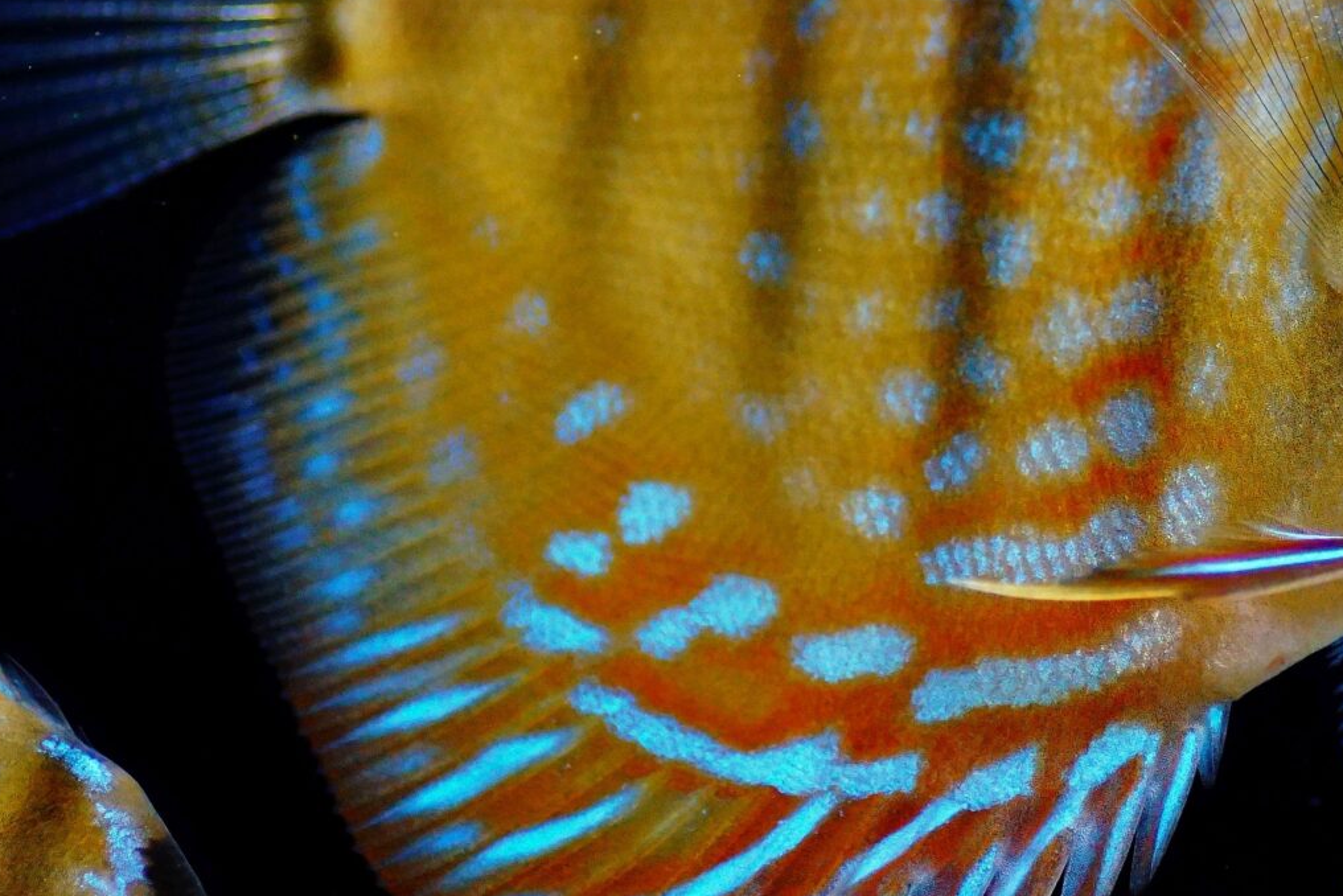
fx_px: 12687
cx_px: 1057
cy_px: 57
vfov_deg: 4.0
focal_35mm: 340
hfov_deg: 6.1
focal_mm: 90
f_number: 2.8
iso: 2500
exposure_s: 1/640
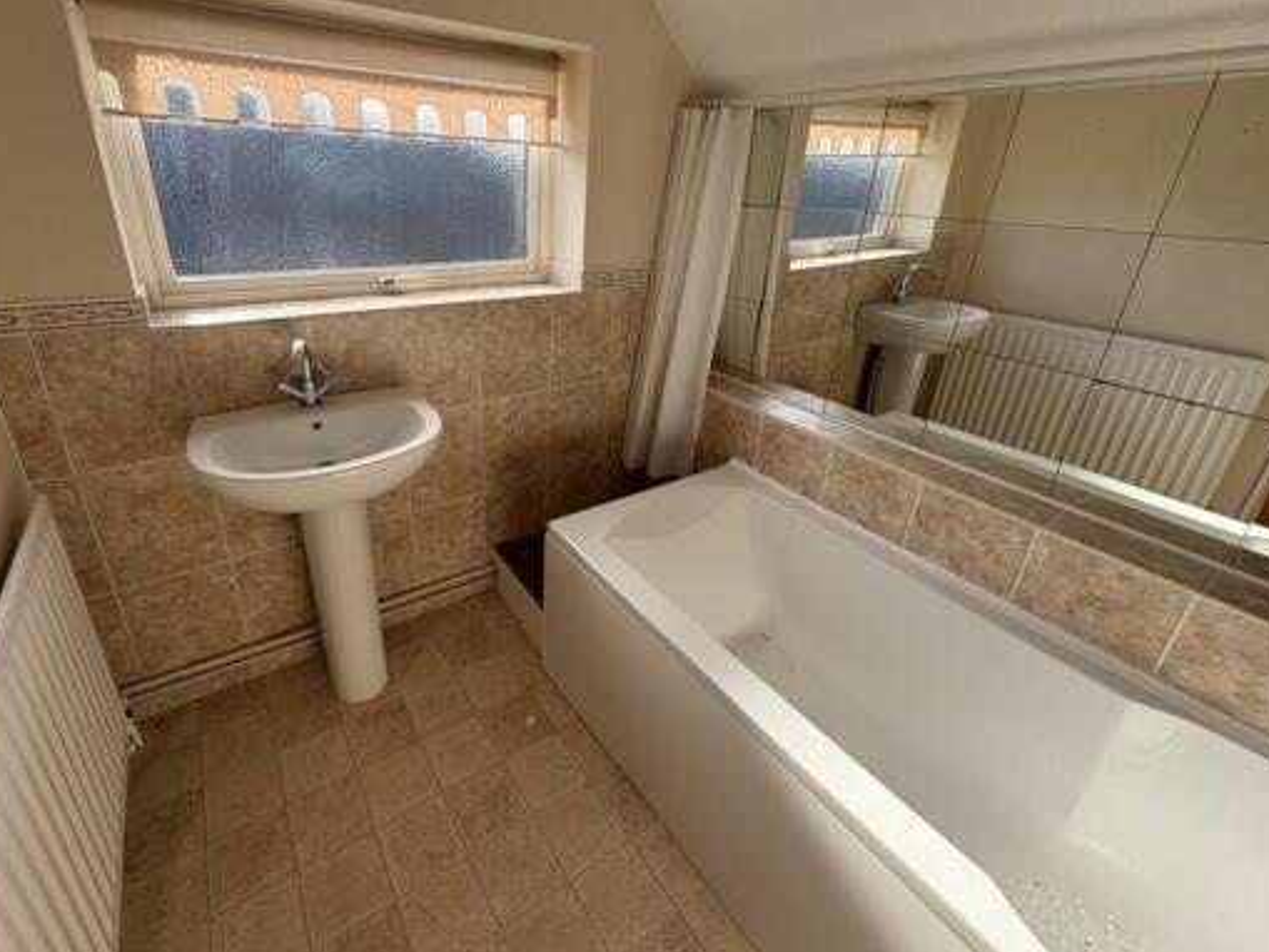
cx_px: 573
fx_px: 587
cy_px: 420
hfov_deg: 94.2
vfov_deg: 77.8
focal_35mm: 16
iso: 64
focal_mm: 2.22
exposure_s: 1/321
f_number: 2.2
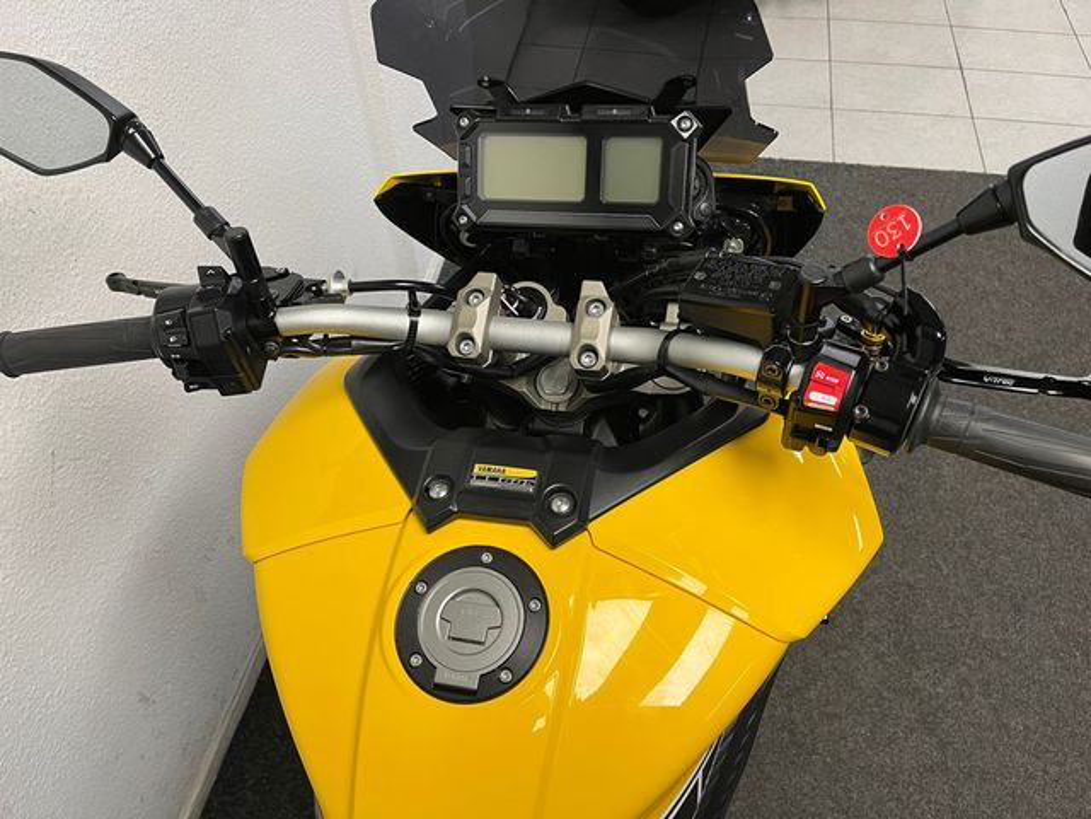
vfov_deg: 53.1
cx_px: 546
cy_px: 410
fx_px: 819
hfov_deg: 67.3
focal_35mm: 26
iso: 64
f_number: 1.6
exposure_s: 1/50
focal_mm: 5.1
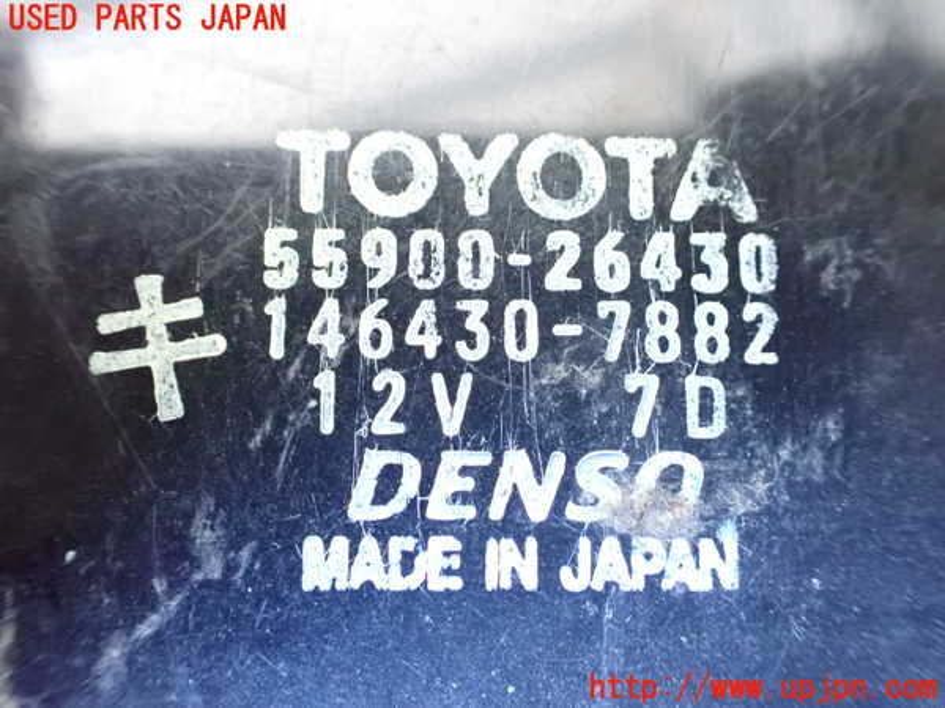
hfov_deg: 60.0
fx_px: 819
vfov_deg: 46.8
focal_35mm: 30
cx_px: 472
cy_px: 354
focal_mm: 5.4
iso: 1600
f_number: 2.3
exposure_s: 1/20
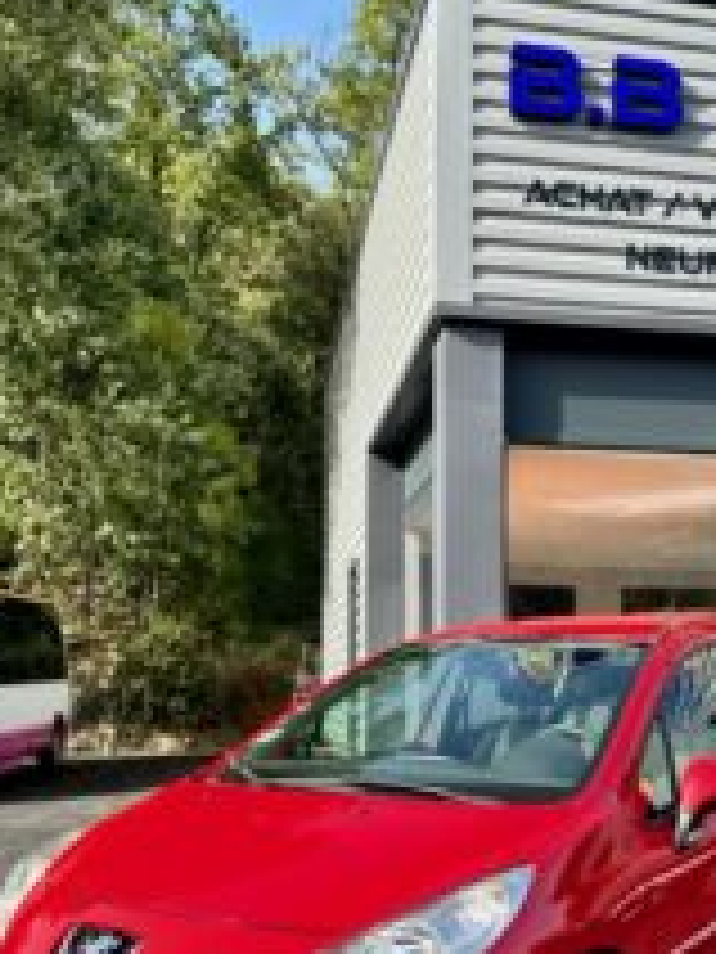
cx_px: 480
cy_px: 619
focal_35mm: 39
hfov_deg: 36.4
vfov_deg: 47.3
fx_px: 1076
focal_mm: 6.86
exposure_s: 1/1321
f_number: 1.78
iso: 80
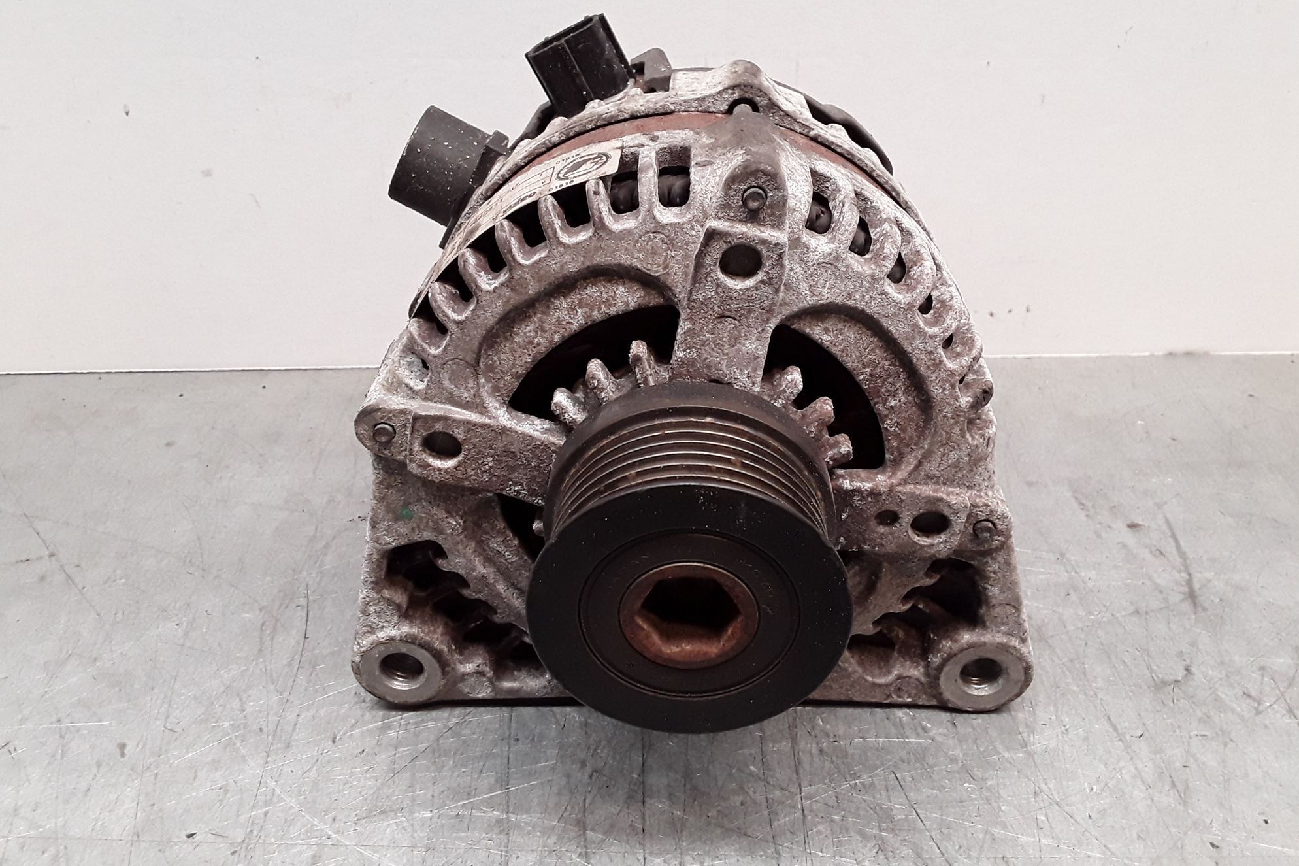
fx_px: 1082
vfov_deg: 43.5
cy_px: 385
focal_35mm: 30
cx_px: 659
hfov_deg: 61.9
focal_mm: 2.91
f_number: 1.9
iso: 100
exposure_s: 1/100
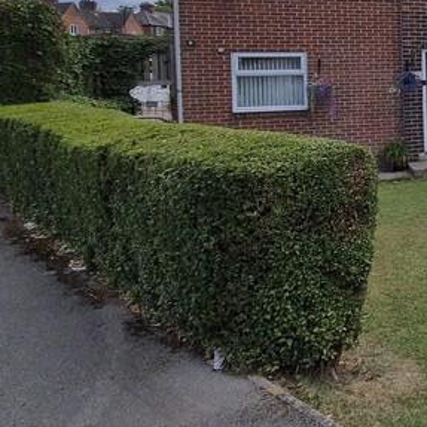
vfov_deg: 39.3
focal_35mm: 41
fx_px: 572
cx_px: 583
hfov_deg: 30.3
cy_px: 85
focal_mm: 2.2
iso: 50
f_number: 2.2
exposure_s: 1/3168
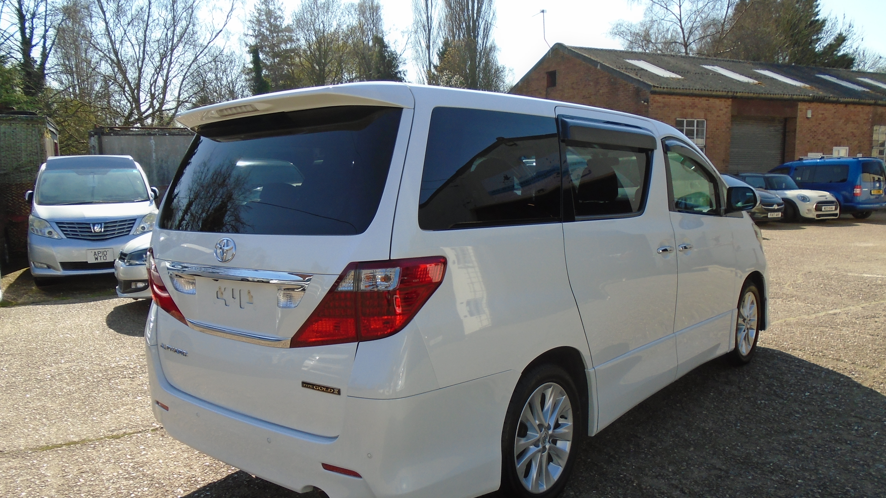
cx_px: 435
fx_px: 681
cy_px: 290
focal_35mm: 29
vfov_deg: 40.1
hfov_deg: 66.1
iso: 100
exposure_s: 1/640
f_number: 3.2
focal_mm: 4.6
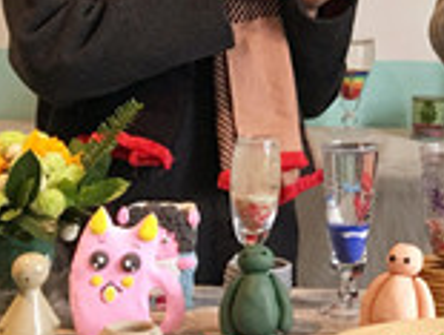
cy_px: -103
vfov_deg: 12.8
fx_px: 1440
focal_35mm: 112
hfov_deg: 17.0
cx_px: 481
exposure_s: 1/33
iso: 64
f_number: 2.2
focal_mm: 4.15
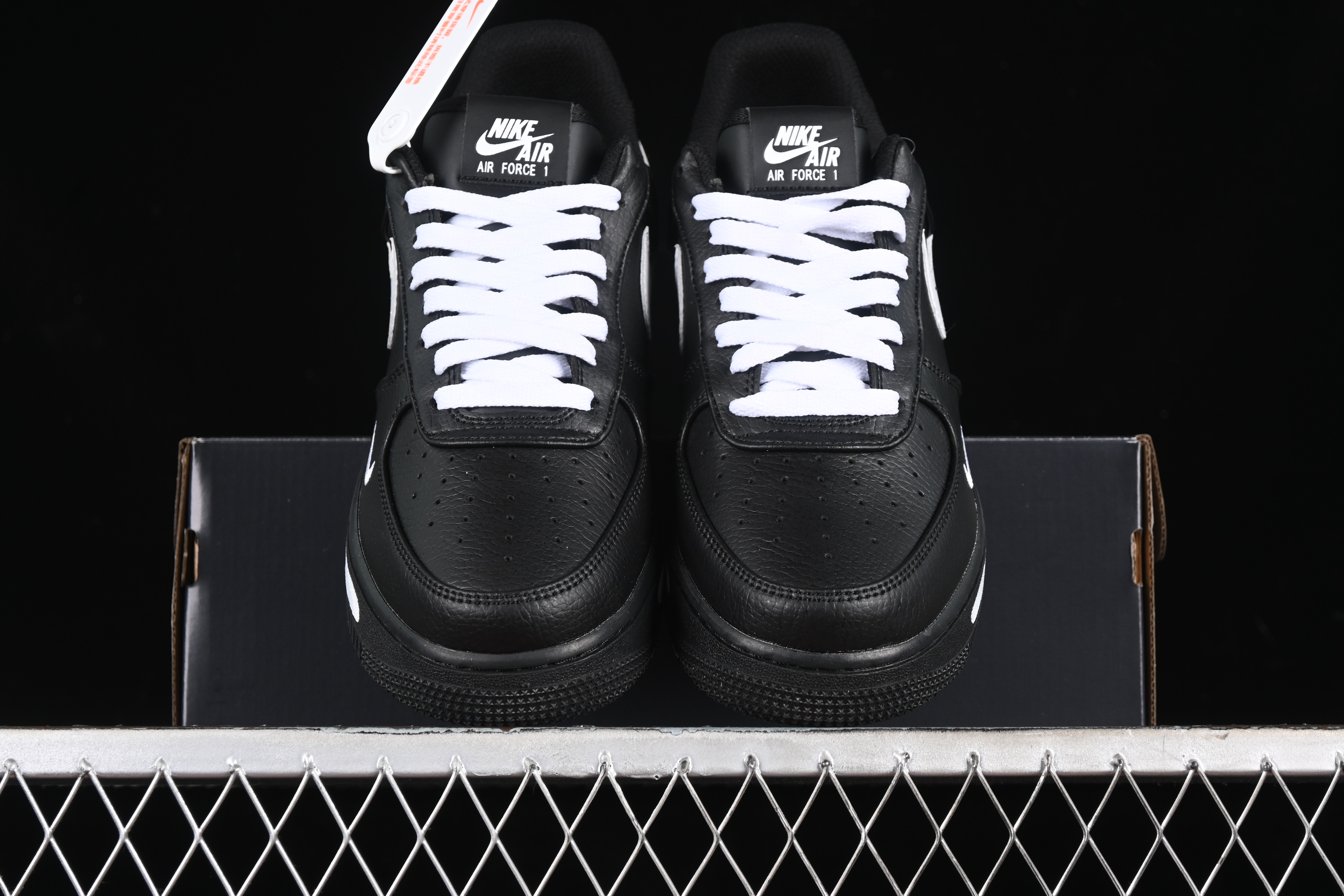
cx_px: 672
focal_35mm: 75
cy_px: 448
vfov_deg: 18.2
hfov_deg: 27.0
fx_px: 2800
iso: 160
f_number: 6.3
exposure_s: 1/60
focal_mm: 50
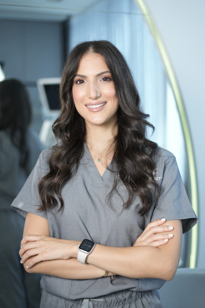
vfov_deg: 39.6
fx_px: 427
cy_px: 154
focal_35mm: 50
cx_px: 102
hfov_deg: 27.0
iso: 100
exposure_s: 1/125
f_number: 2
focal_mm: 50
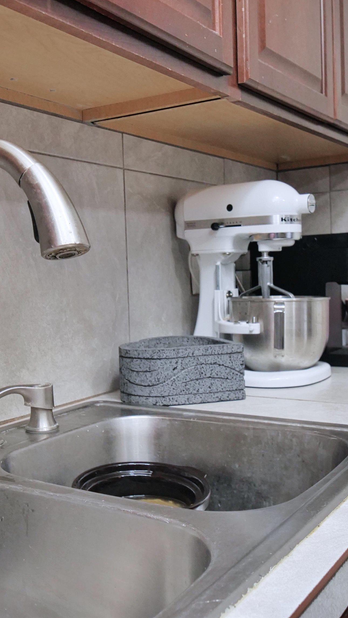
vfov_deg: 49.4
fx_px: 673
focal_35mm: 41
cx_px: 155
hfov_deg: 29.0
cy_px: 307
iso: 800
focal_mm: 14
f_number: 4
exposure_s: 1/160
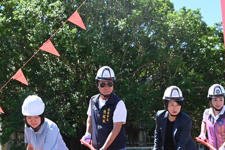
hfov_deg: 33.4
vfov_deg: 22.5
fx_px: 375
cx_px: 128
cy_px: 99
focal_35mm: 60
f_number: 5.6
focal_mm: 39
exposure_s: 1/250
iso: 160
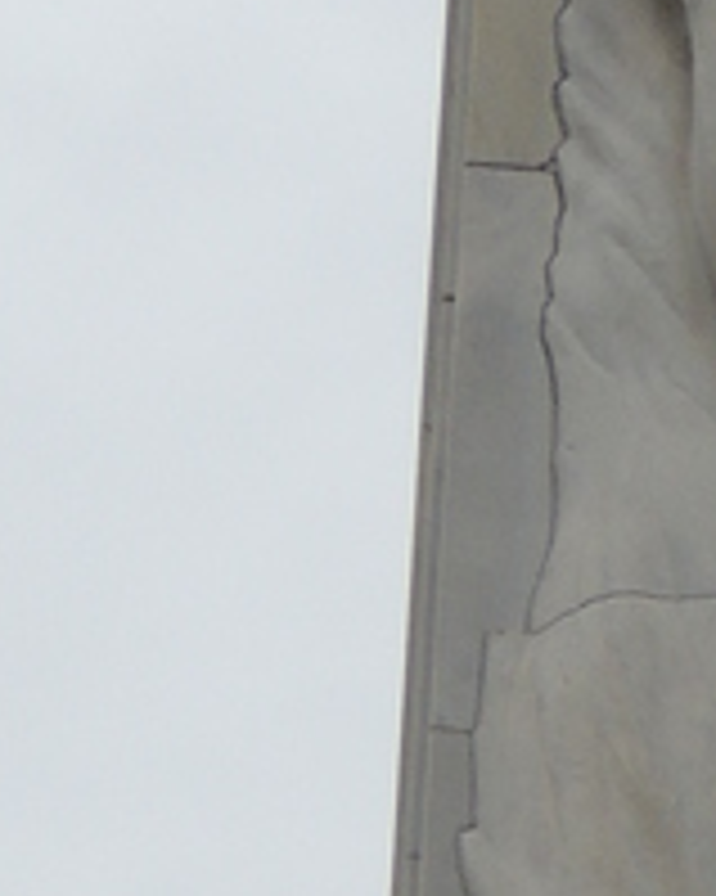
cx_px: 1432
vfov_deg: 5.9
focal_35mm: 314
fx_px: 8324
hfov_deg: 4.8
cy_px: 2323
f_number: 3.6
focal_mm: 8.9
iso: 100
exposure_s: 1/250
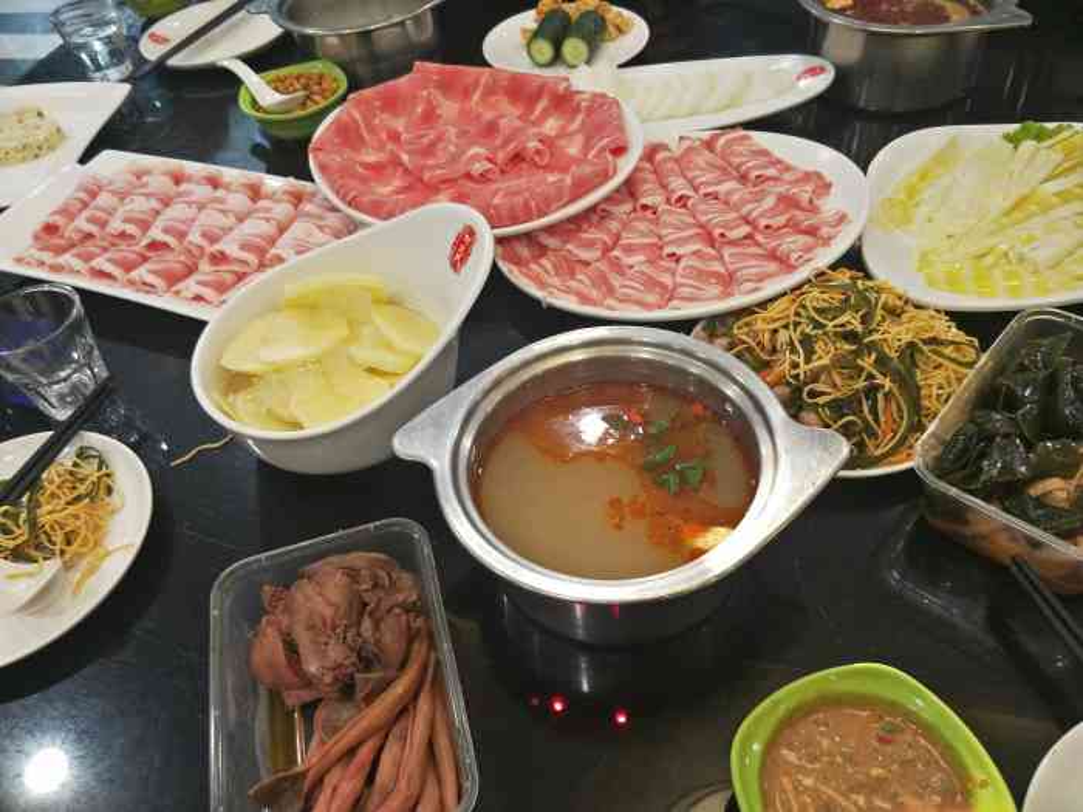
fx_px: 782
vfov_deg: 54.9
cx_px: 542
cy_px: 406
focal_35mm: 25
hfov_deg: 69.4
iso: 152
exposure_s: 1/50
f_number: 1.7
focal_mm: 4.27
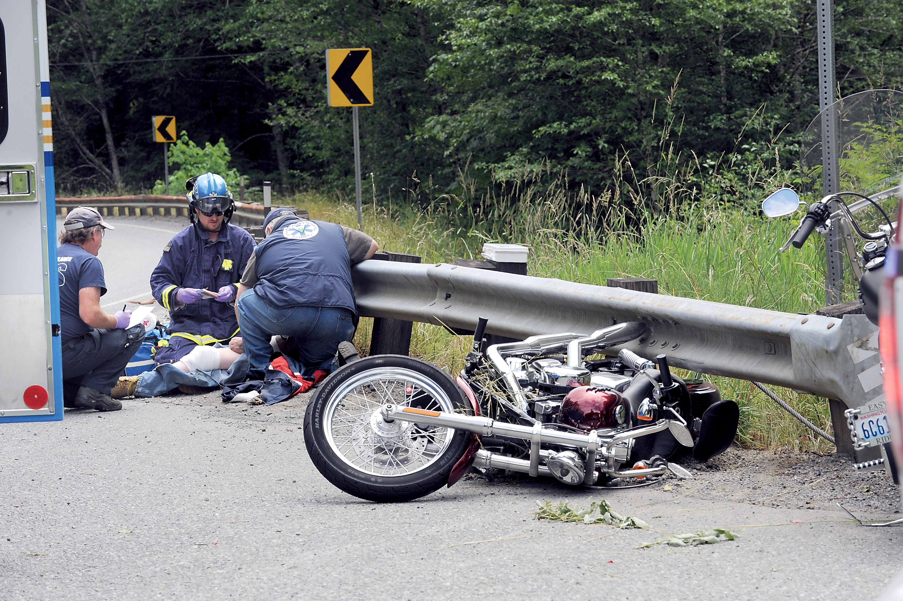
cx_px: 452
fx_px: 3008
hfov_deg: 17.1
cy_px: 300
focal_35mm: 120
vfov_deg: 11.4
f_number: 13
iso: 800
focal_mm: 120
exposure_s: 1/640
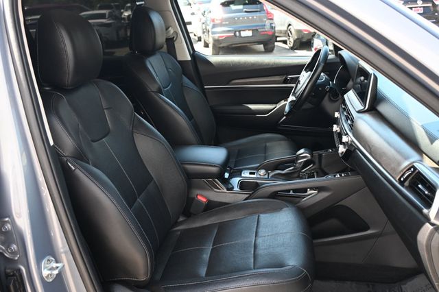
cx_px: 220
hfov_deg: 57.2
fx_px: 402
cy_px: 146
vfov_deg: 39.9
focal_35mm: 33
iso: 450
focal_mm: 22
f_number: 4
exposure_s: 1/125
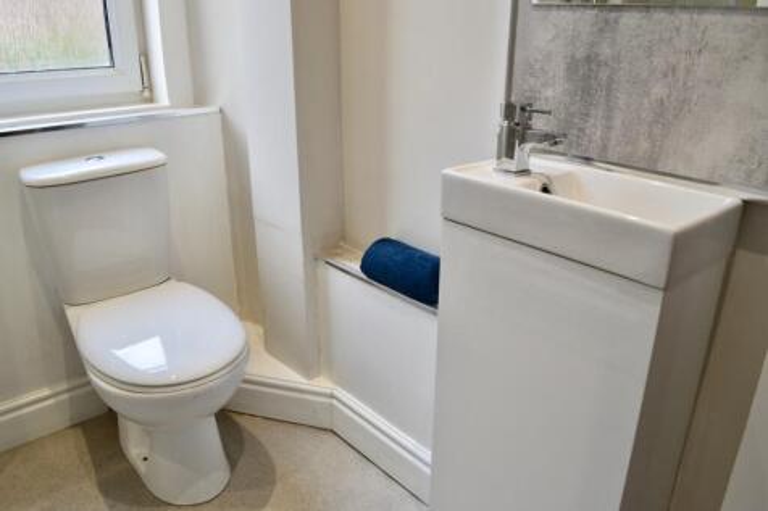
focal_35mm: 27
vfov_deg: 47.9
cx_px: 384
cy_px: 256
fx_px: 576
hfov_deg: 67.4
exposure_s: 1/25
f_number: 7.1
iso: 400
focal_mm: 18
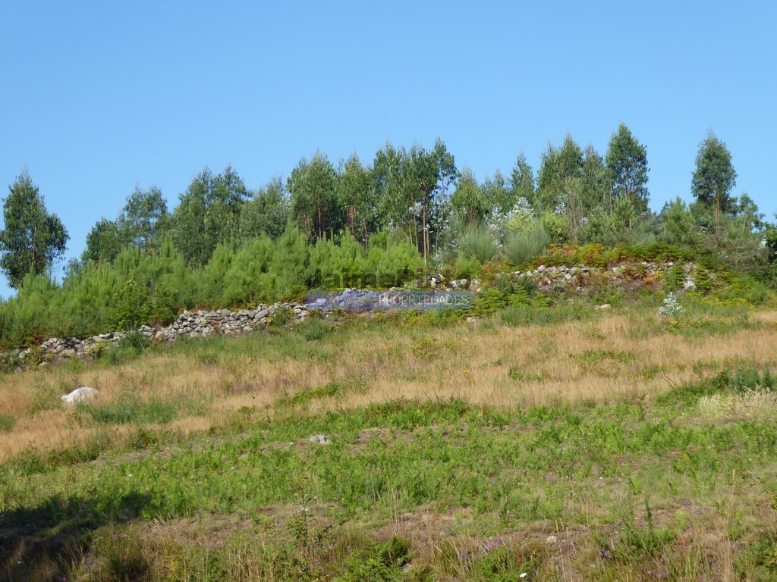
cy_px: 291
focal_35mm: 74
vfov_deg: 19.9
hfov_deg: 26.3
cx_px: 388
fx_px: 1661
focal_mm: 13.2
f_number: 4.6
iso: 80
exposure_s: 1/400
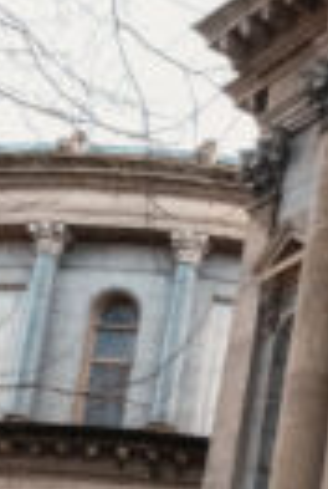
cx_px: 915
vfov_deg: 12.8
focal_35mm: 156
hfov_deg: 7.9
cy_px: 582
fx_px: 2121
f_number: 16
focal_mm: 20
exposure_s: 1/100
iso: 4000
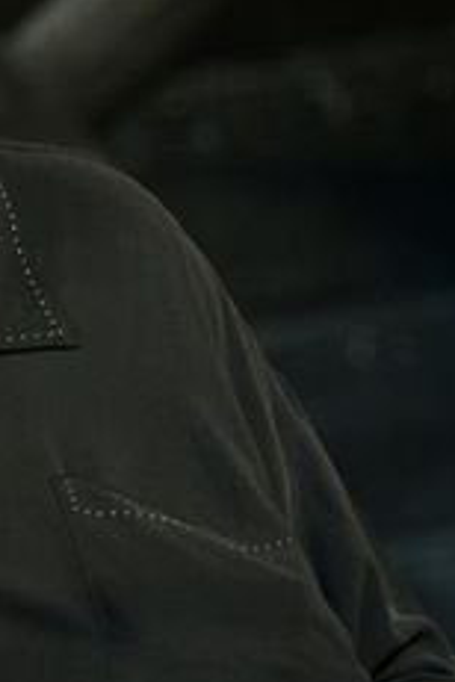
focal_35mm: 296
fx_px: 5611
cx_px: -145
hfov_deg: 4.6
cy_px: 468
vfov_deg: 7.0
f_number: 2.8
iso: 2000
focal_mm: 95
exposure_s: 1/200
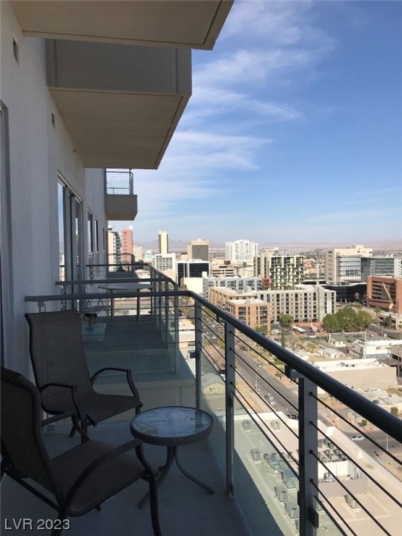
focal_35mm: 28
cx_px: 201
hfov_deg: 49.7
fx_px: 434
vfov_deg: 63.5
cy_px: 268
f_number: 1.8
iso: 20
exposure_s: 1/3831
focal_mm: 3.99
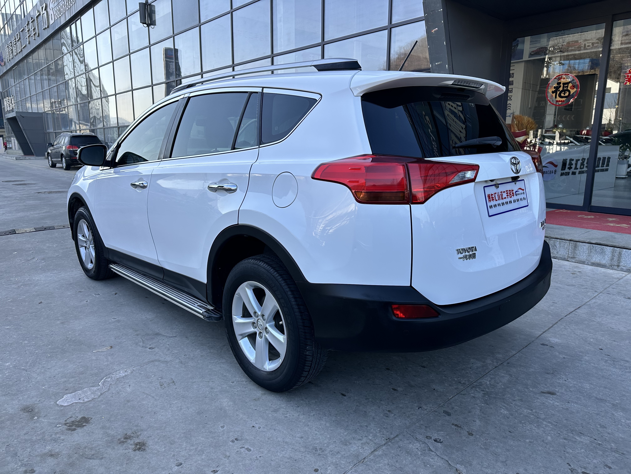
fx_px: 437
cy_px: 237
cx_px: 316
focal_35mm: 24
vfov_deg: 56.8
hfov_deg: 71.6
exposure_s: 1/935
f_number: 1.78
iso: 80
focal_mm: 6.86
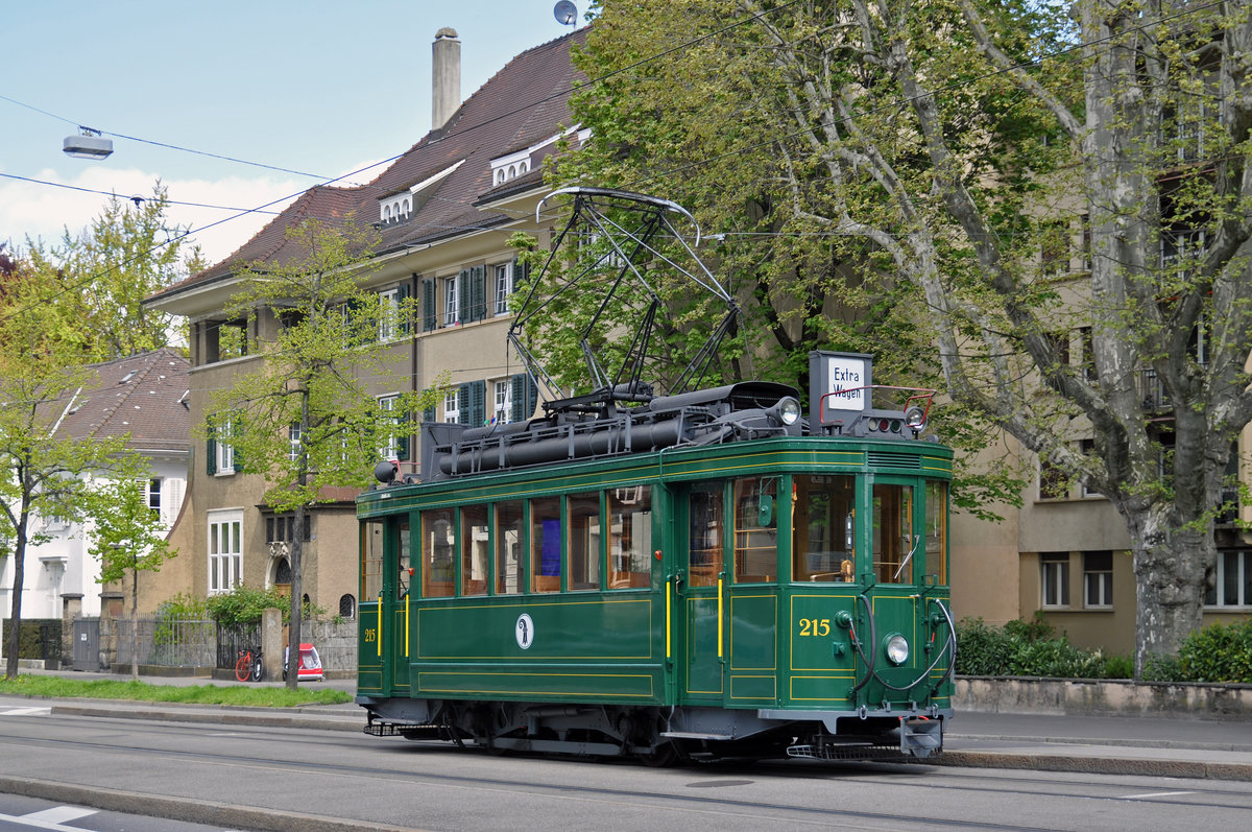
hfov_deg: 30.5
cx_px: 626
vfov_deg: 20.6
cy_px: 416
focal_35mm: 66
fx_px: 2293
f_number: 3.2
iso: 200
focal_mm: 44
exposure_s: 1/1000
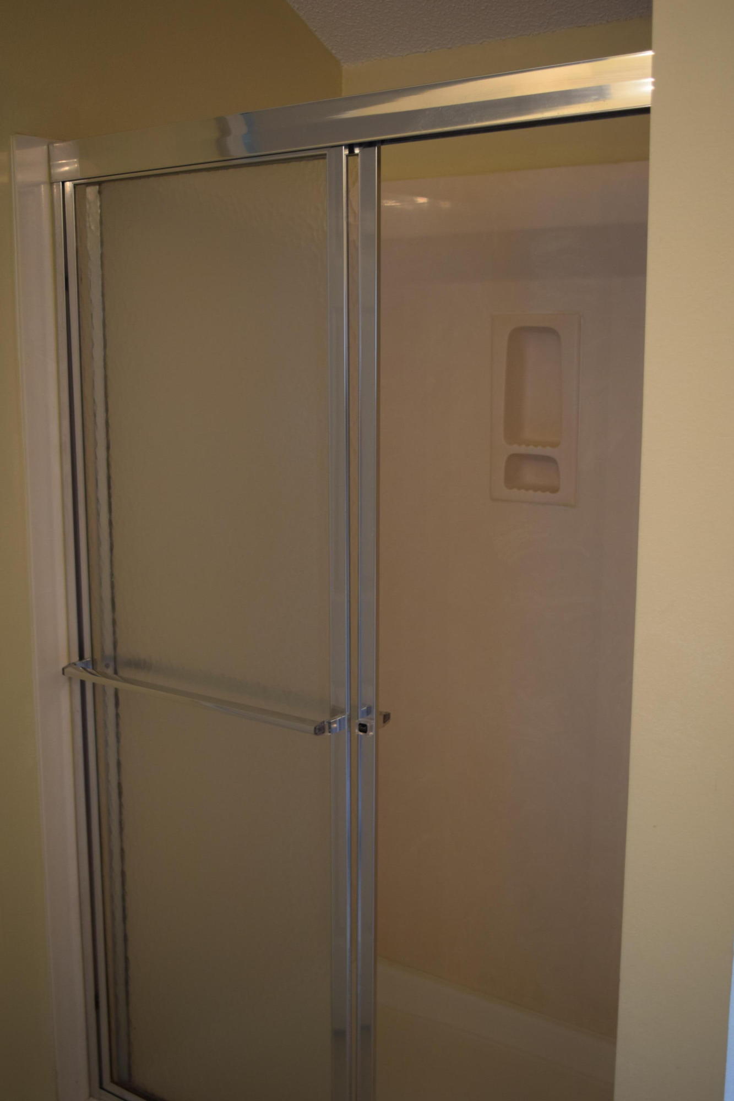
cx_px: 367
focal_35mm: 40
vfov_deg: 47.9
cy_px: 550
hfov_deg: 33.0
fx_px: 1239
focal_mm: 27
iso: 400
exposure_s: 1/60
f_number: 4
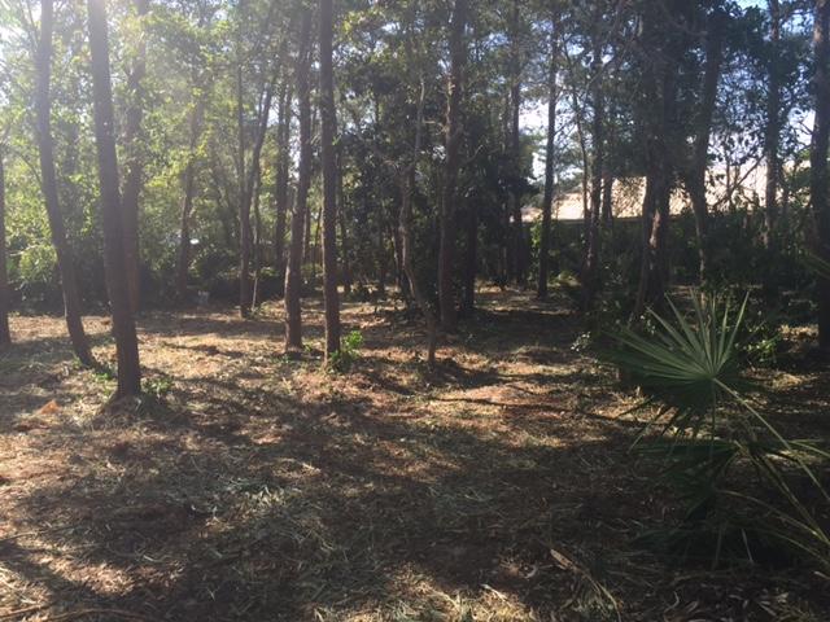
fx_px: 695
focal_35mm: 29
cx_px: 415
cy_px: 311
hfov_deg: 61.7
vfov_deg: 48.2
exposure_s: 1/430
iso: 32
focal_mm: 4.15
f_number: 2.2
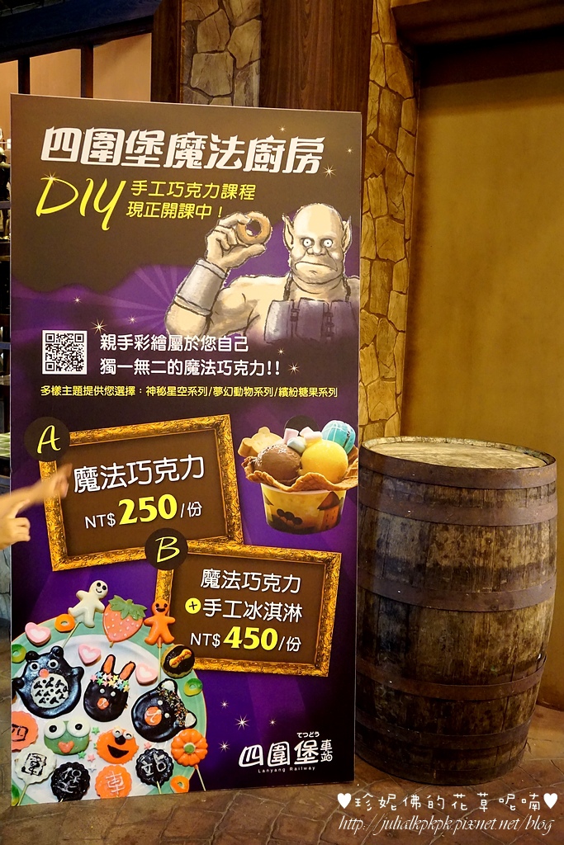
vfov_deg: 57.2
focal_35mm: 33
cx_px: 282
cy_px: 422
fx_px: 775
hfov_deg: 40.0
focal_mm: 22
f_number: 4
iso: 3200
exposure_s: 1/50
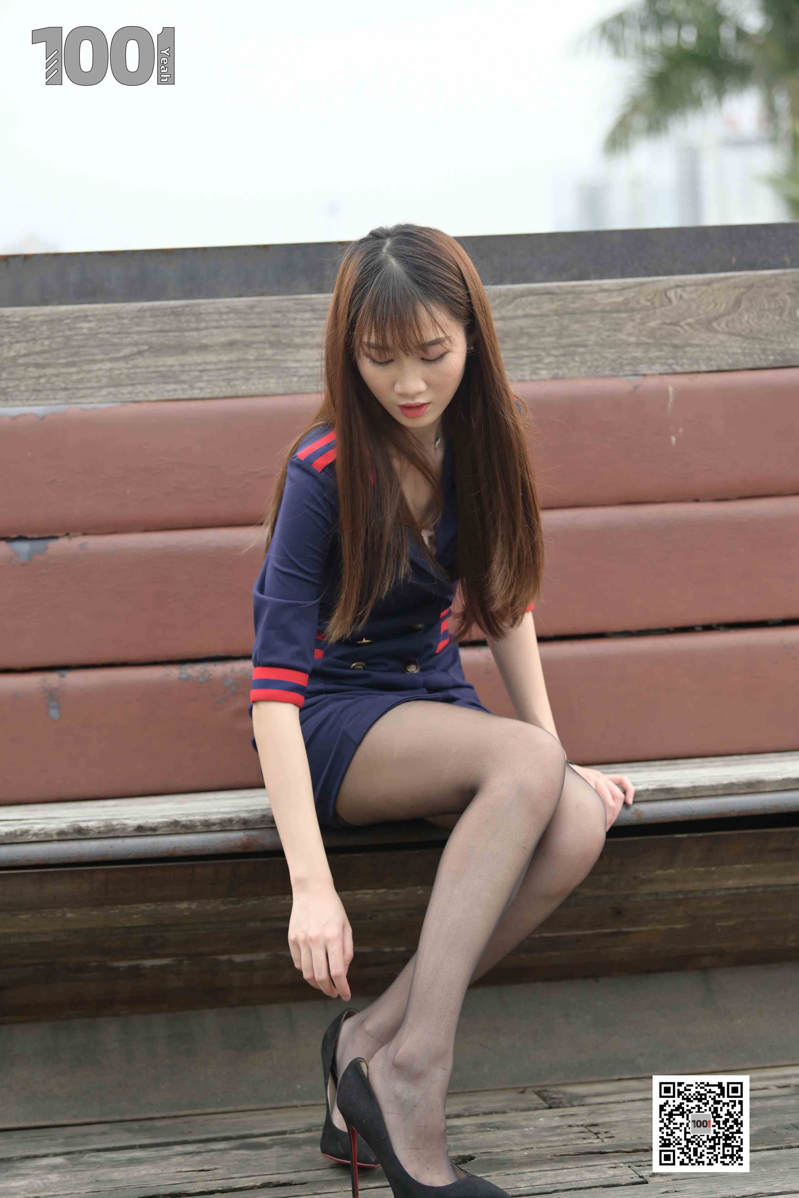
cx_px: 400
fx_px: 2996
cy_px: 599
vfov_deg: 22.6
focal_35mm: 90
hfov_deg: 15.2
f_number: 4
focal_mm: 90
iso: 200
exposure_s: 1/320
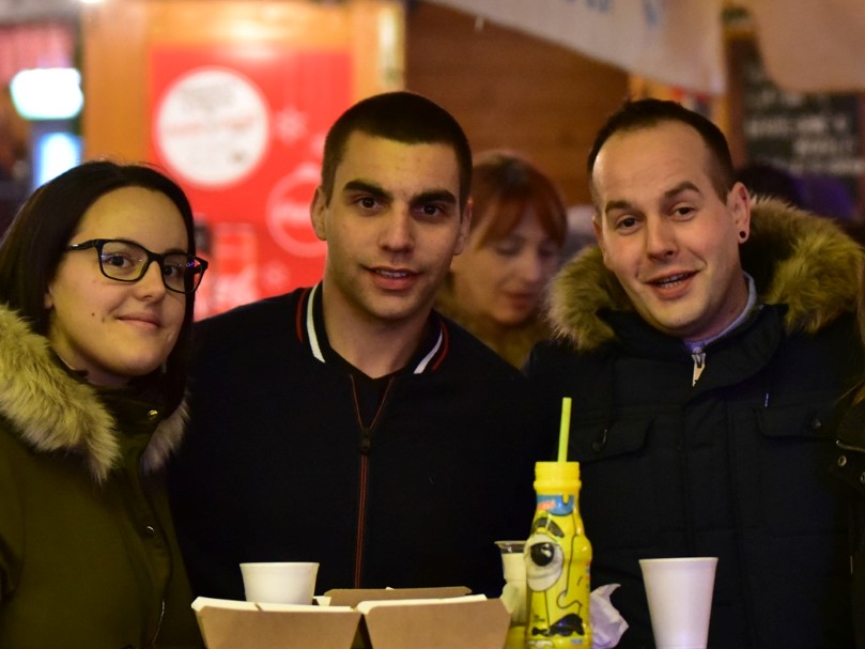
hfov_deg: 9.8
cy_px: 395
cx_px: 702
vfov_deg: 7.4
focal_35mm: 202
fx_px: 5048
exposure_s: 1/80
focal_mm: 105
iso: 6400
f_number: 3.2
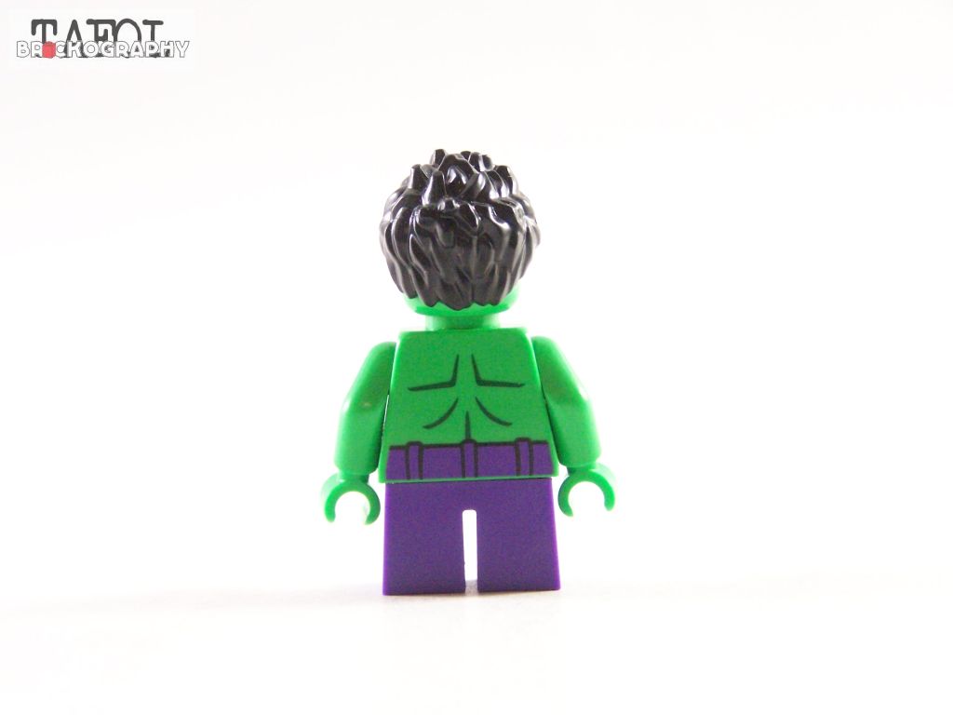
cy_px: 358
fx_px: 2891
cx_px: 476
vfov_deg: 14.1
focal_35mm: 105
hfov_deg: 18.7
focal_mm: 17.5
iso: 400
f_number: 3.2
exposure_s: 1/45
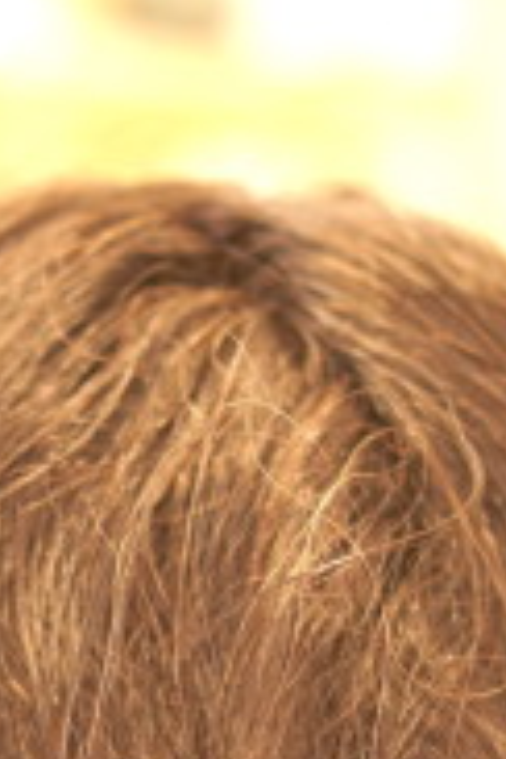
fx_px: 3022
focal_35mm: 143
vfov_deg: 14.0
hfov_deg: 9.6
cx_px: 120
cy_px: 859
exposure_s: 1/160
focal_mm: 35
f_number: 1.8
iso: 800
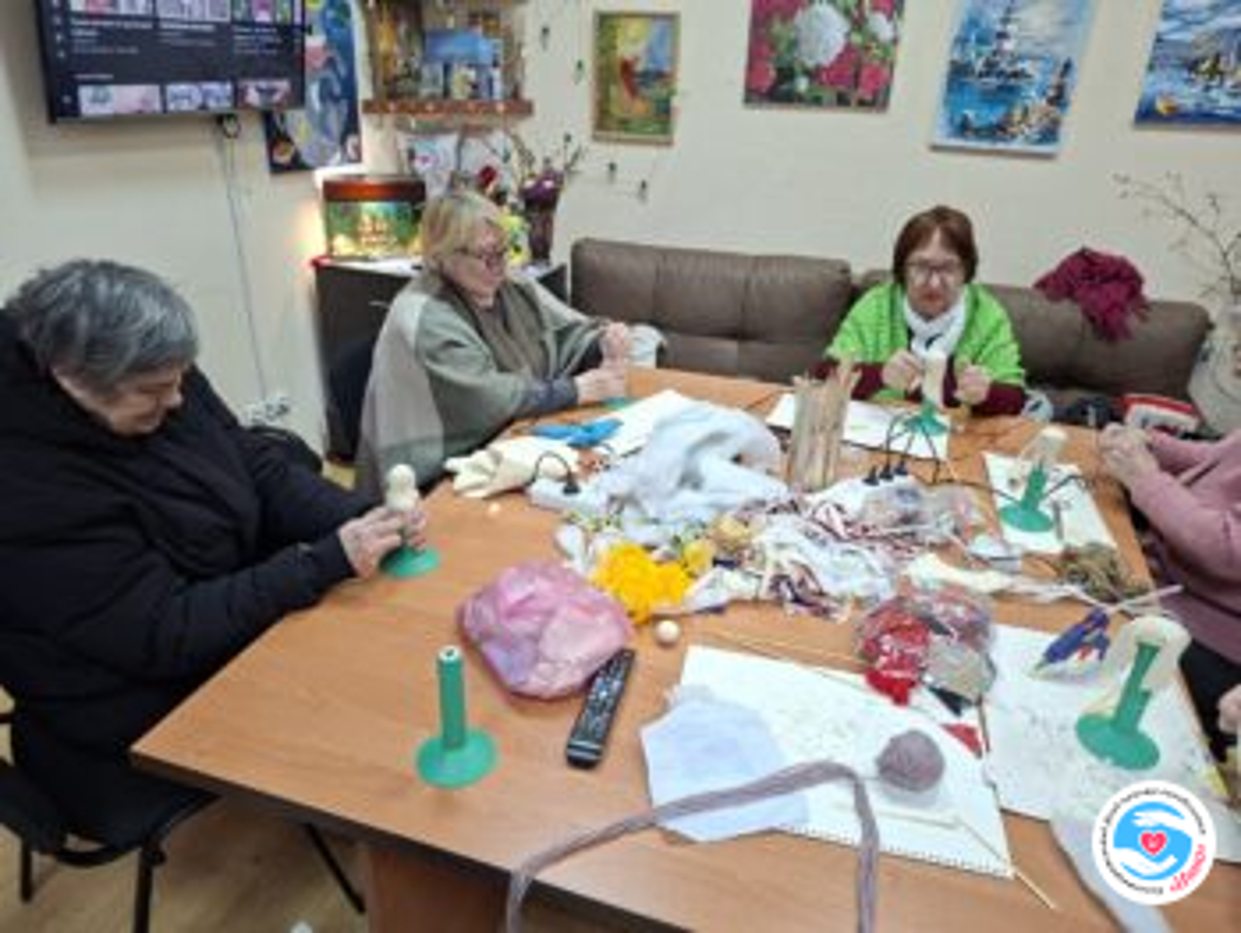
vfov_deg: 58.9
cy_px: 466
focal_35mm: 23
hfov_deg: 73.9
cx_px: 620
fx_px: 825
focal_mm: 5.54
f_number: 1.8
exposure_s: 1/50
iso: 160
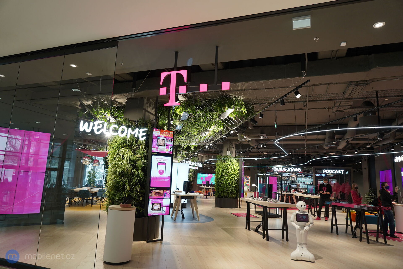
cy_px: 134
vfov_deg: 53.1
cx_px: 202
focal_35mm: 24
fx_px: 269
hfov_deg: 73.7
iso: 800
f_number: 4
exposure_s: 1/200
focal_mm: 24
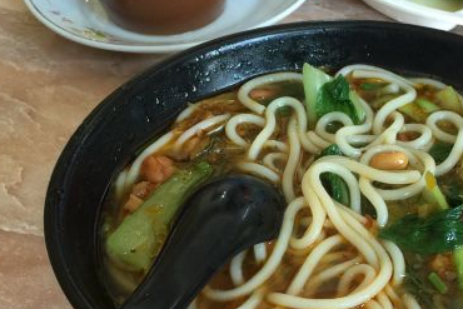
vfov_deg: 23.4
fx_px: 733
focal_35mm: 57
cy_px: 252
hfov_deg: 34.4
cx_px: 342
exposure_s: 1/17
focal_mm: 4.15
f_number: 2.2
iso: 40
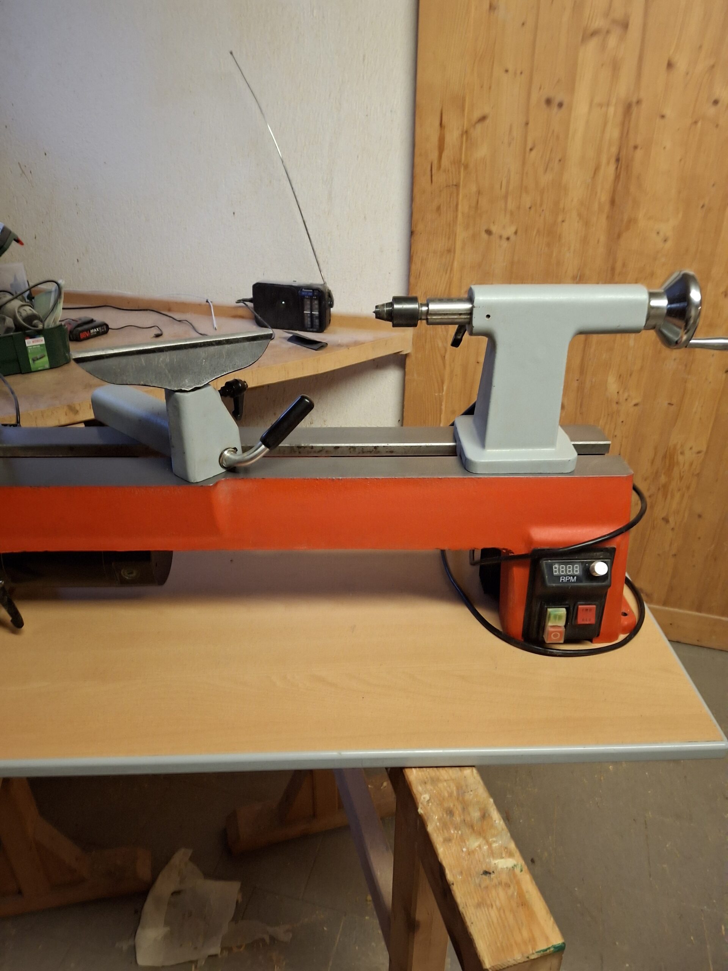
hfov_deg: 54.9
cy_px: 486
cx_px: 364
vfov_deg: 69.4
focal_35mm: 25
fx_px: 701
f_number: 1.8
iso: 320
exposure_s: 1/50
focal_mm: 4.69
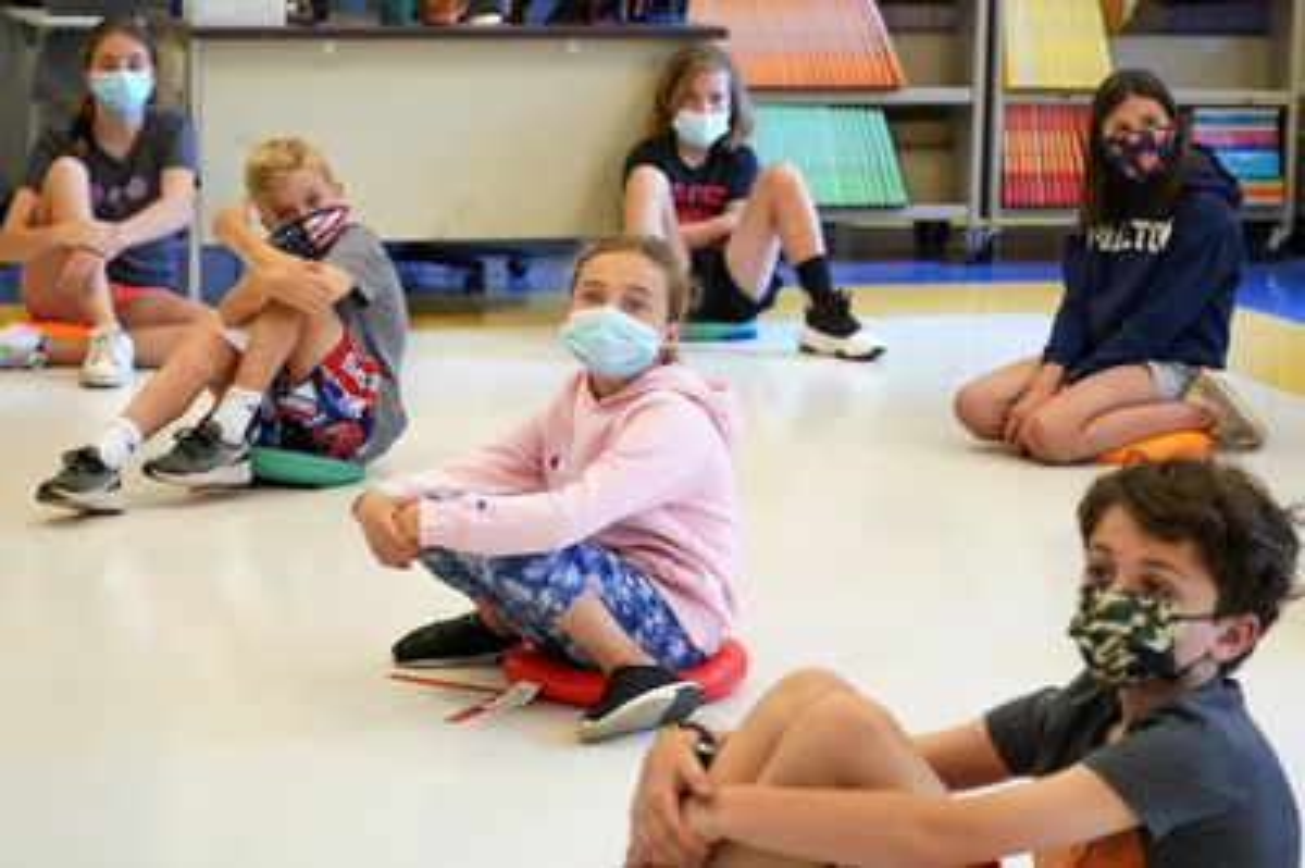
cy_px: 434
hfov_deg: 20.4
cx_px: 652
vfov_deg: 13.7
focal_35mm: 100
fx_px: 3622
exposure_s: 1/200
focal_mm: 100
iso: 6400
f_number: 7.1
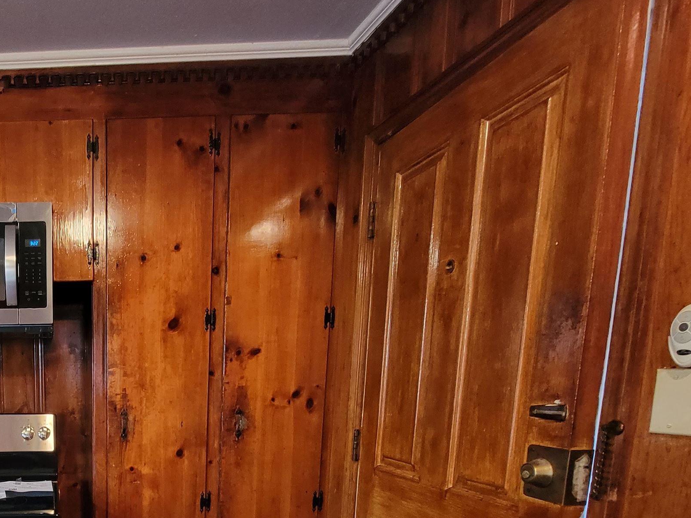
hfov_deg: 56.6
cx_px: 32
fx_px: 499
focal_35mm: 25
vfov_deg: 49.3
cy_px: 460
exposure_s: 1/24
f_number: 2.2
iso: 640
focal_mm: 2.2
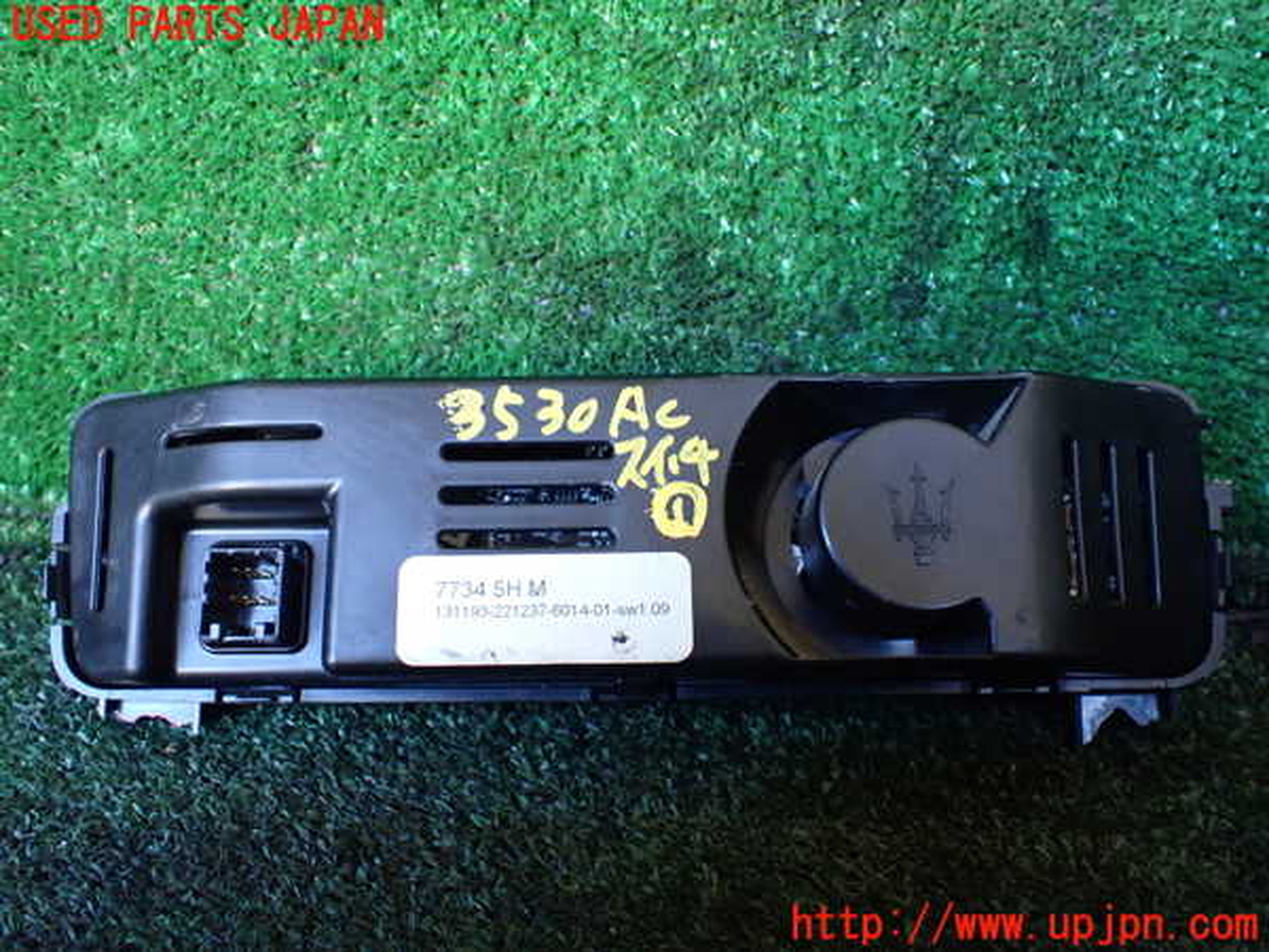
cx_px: 634
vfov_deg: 46.8
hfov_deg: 60.0
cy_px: 476
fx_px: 1100
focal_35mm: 30
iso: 800
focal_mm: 5.4
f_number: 2.3
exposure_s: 1/100
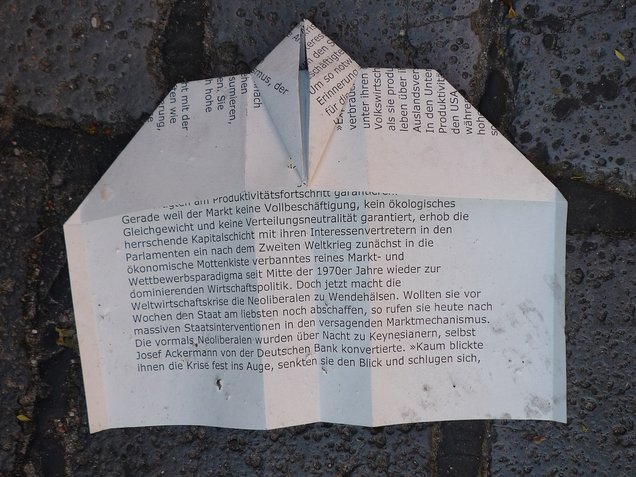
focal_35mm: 43
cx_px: 318
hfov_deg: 43.9
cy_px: 238
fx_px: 790
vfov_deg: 33.6
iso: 100
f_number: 3.4
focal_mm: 5.3
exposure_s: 1/320
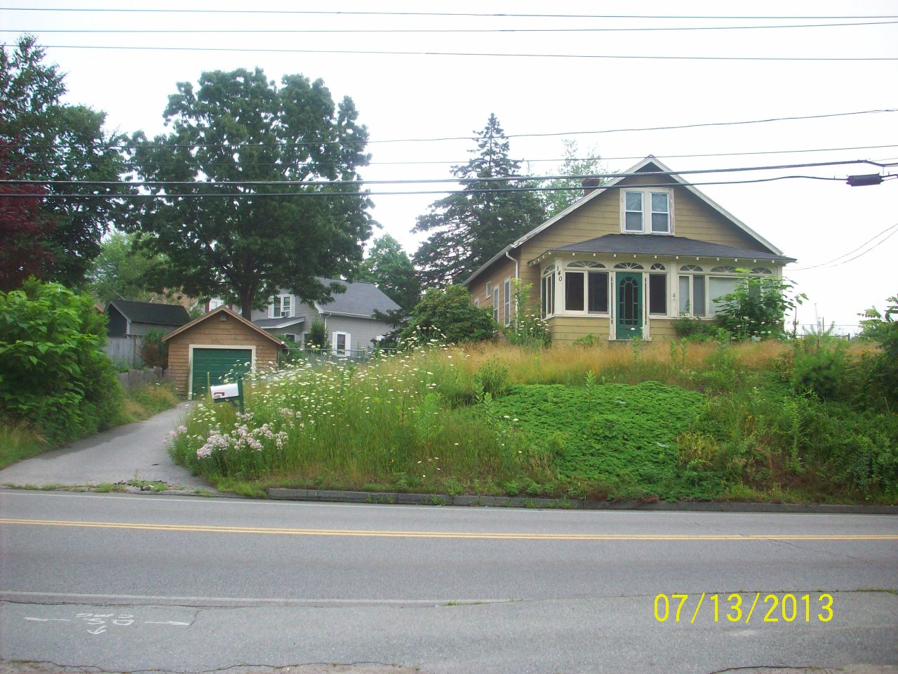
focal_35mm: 37
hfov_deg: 50.1
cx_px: 449
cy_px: 337
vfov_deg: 38.7
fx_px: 960
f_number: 2.8
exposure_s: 1/305
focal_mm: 6.2
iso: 80
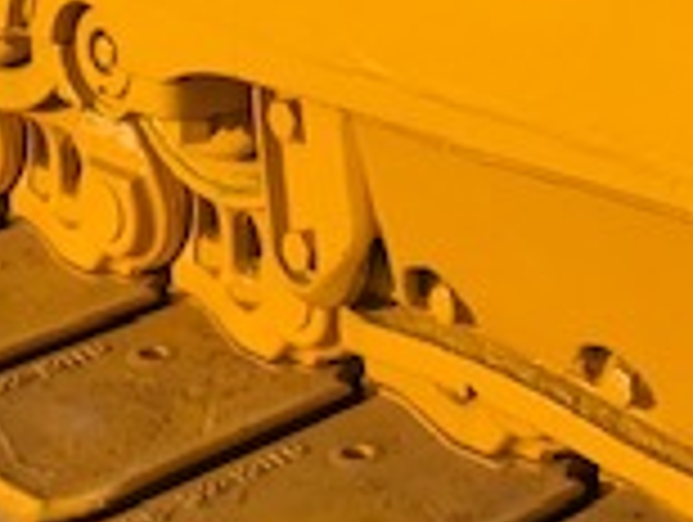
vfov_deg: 11.8
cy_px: -410
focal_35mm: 116
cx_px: 490
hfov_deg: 16.9
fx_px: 2326
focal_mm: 3.99
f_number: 1.8
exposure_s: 1/1546
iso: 20
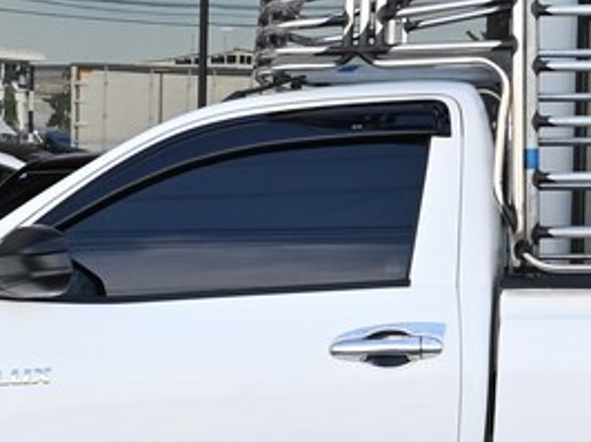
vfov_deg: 8.9
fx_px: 2849
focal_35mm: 167
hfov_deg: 11.8
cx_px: 500
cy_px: 261
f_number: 6.7
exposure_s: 1/350
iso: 280
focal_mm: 28
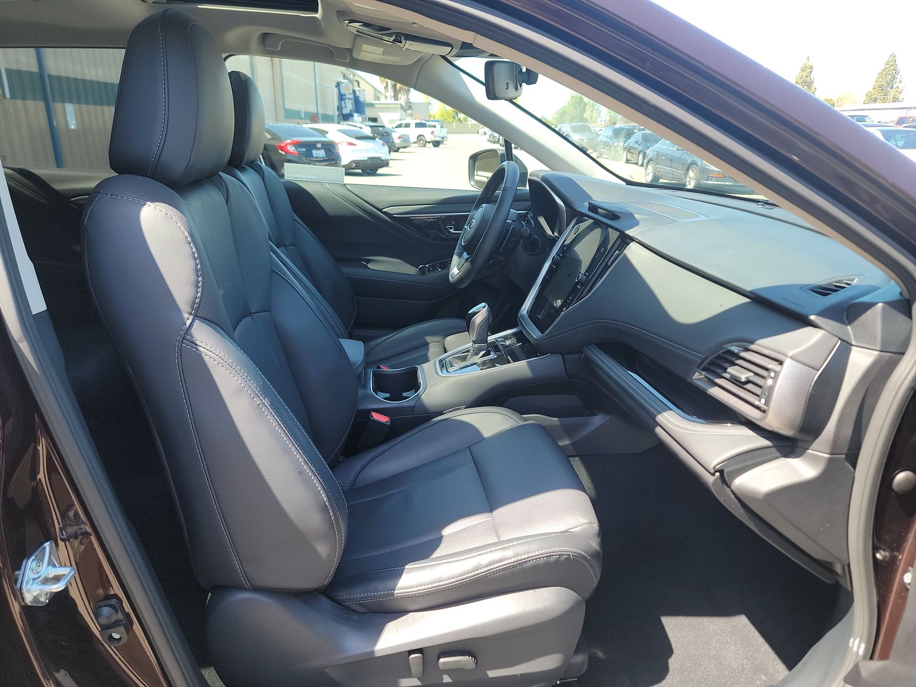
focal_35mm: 24
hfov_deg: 71.6
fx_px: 635
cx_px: 458
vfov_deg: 56.8
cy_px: 344
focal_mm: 6.7
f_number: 1.8
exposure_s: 1/119
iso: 67
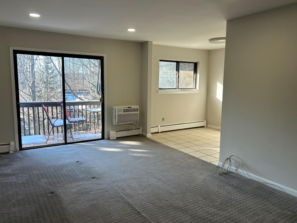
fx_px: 232
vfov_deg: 51.4
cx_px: 150
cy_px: 113
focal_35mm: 27
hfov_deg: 65.3
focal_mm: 5.7
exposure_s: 1/145
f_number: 1.5
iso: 32
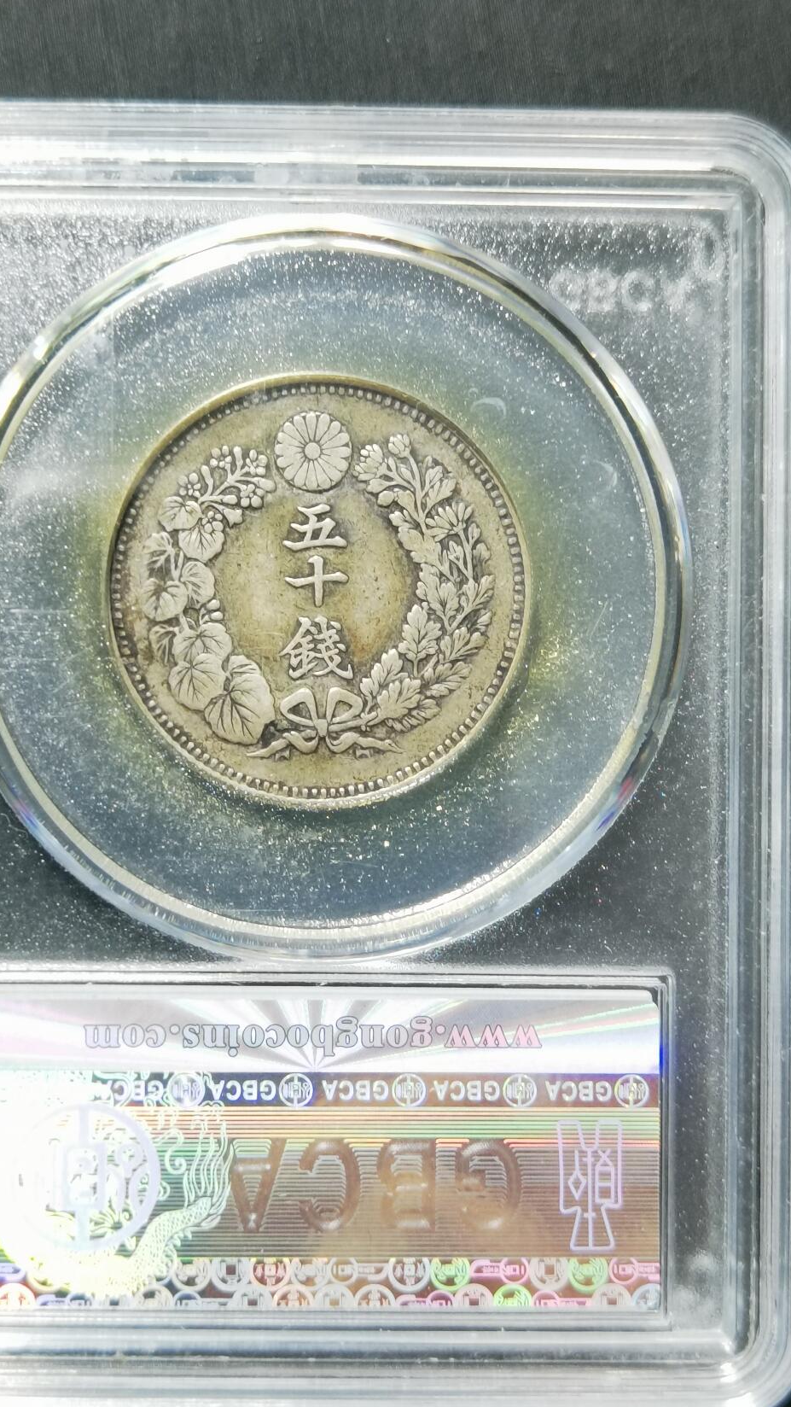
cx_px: 342
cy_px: 748
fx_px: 2573
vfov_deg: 30.6
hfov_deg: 17.5
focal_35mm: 69
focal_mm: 6.67
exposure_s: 1/50
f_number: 1.9
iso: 100
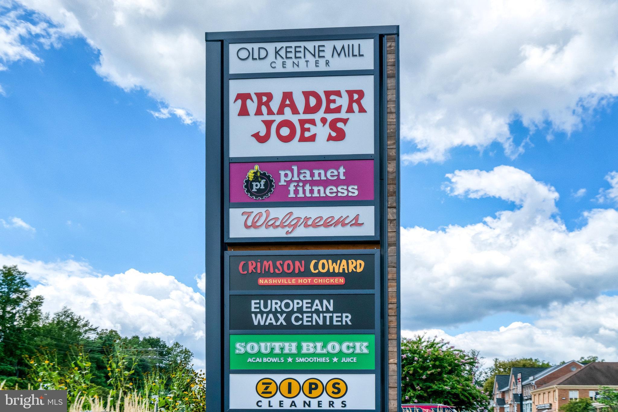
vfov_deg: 40.0
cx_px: 309
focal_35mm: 33
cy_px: 206
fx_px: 567
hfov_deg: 57.2
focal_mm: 33
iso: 1250
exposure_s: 1/3200
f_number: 8
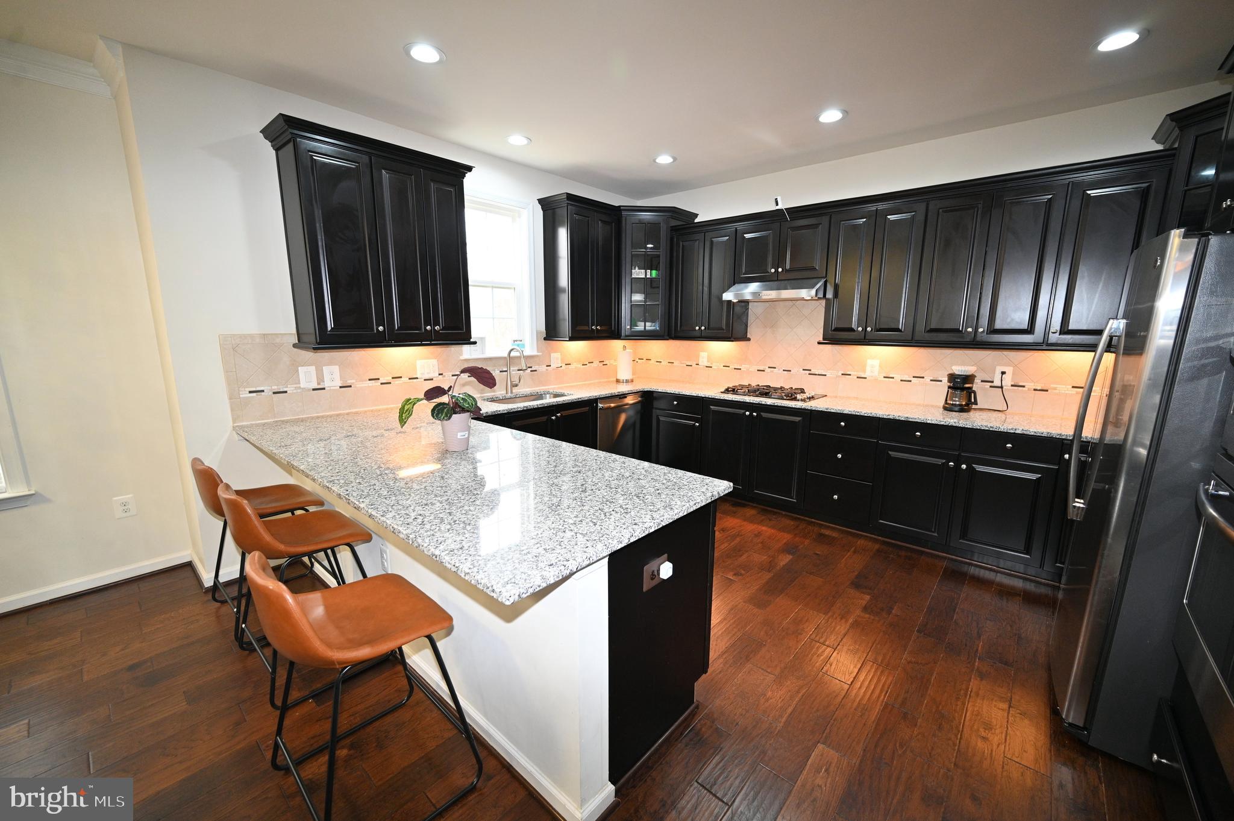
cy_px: 410
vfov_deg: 81.1
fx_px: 479
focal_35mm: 14
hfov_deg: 104.3
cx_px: 617
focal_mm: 14
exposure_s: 1/80
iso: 1000
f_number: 4
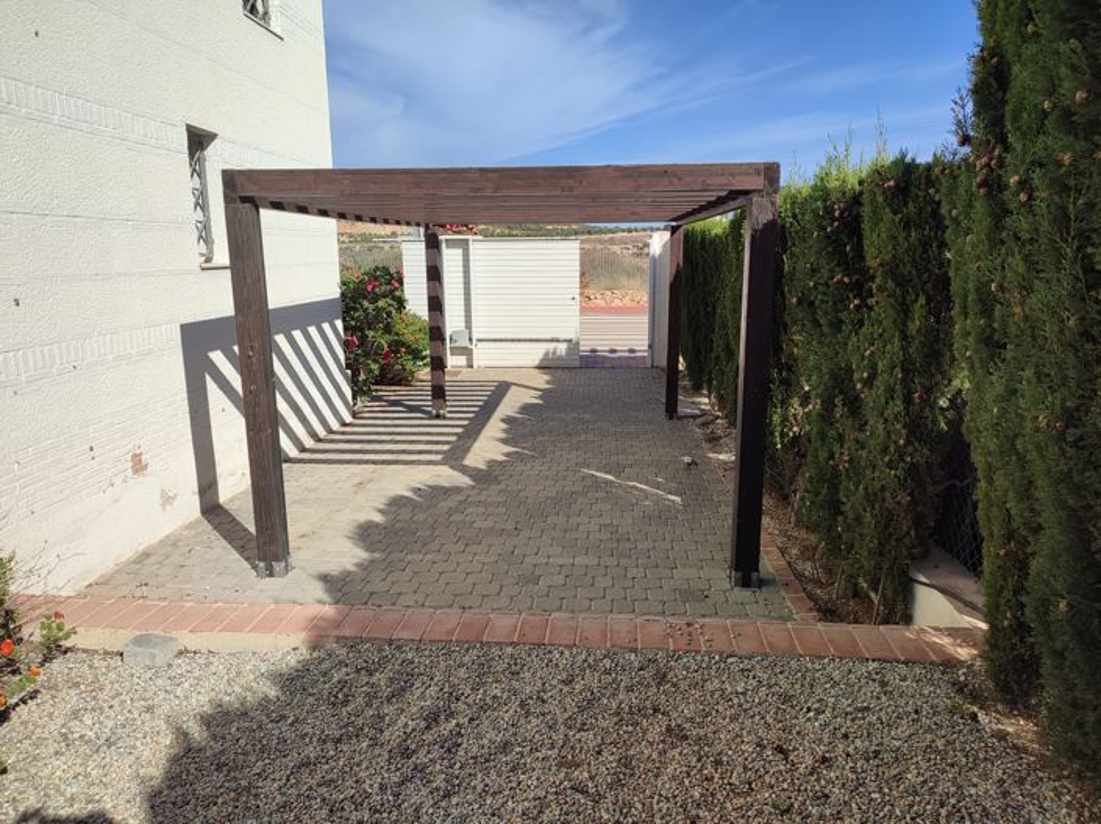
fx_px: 763
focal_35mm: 24
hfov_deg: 71.6
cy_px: 412
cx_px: 550
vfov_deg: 56.8
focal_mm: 5.89
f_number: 1.89
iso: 50
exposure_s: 1/941
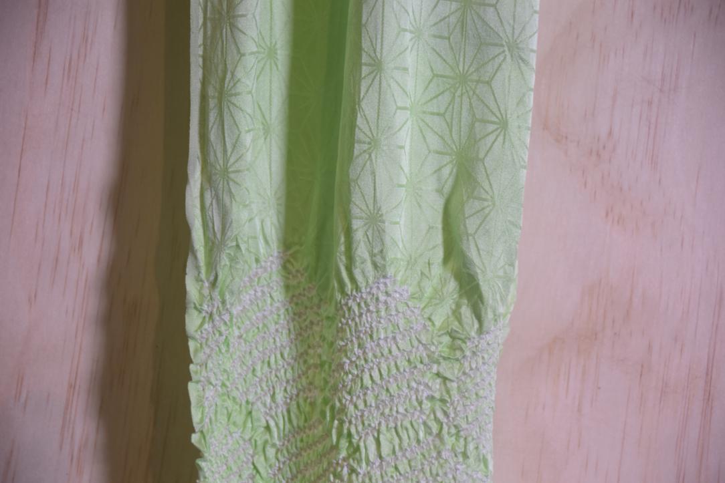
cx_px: 362
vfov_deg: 7.0
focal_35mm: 195
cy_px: 242
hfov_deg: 10.5
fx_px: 3927
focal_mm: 130
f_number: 6
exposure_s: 1/60
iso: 400
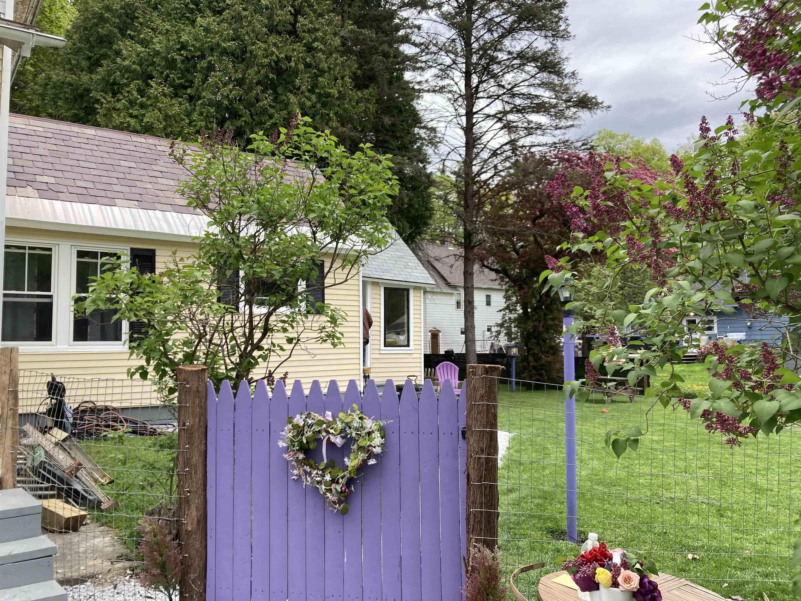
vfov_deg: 49.7
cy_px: 300
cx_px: 400
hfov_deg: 63.4
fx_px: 648
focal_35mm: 28
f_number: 1.8
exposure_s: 1/307
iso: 20
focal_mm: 3.99
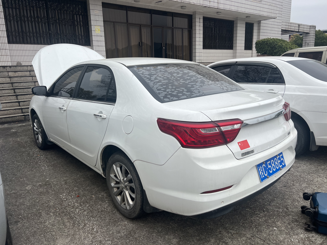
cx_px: 164
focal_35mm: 26
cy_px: 122
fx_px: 246
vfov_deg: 53.1
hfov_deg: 67.3
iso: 50
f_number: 1.5
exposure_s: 1/3356
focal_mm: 5.7
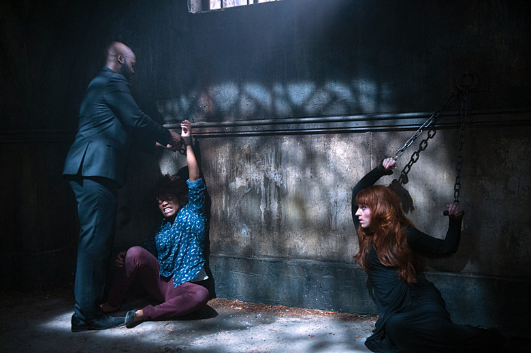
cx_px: 266
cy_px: 176
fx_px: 589
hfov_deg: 48.5
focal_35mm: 40
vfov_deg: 33.3
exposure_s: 1/80
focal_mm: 40
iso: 3200
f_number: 2.8
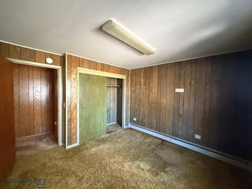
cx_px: 126
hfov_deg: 102.1
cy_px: 94
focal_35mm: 14
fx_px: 102
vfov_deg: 85.7
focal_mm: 2.22
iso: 1250
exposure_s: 1/60
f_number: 2.2
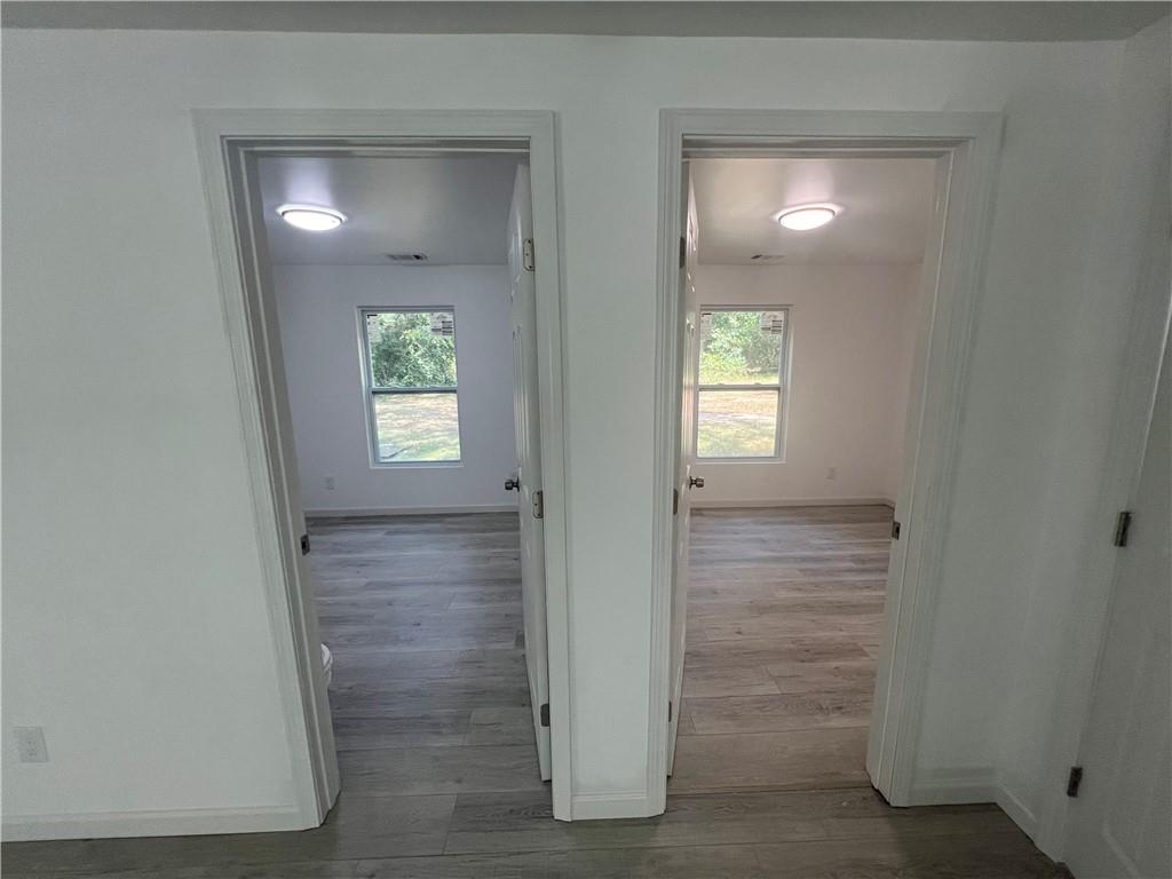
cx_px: 586
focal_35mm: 13
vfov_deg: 89.9
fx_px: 440
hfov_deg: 106.2
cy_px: 440
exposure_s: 1/120
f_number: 1.8
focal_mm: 1.57
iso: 125
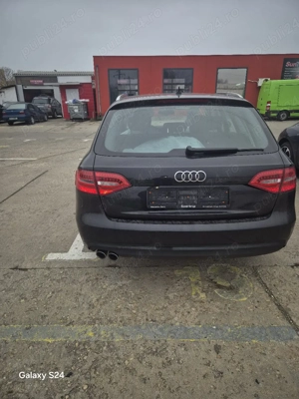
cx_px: 150
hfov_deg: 58.9
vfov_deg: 73.9
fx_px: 265
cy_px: 200
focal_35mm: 23
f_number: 1.8
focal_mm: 5.4
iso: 25
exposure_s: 1/147
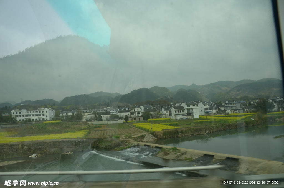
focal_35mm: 27
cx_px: 142
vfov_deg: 47.7
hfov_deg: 67.5
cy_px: 94
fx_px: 213
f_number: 5.6
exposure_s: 1/125
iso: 160
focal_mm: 18
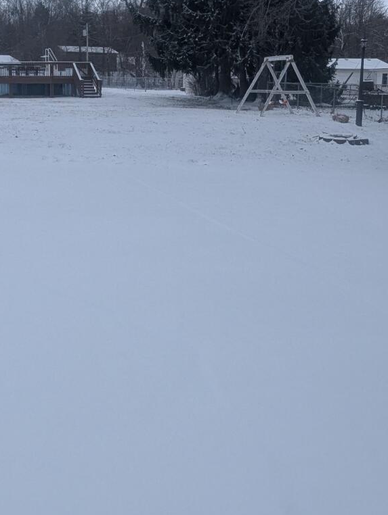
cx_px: 96
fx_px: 627
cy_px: 170
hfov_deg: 33.7
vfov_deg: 44.1
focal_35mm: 42
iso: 45
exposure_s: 1/1120
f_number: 2.2
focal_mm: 2.35
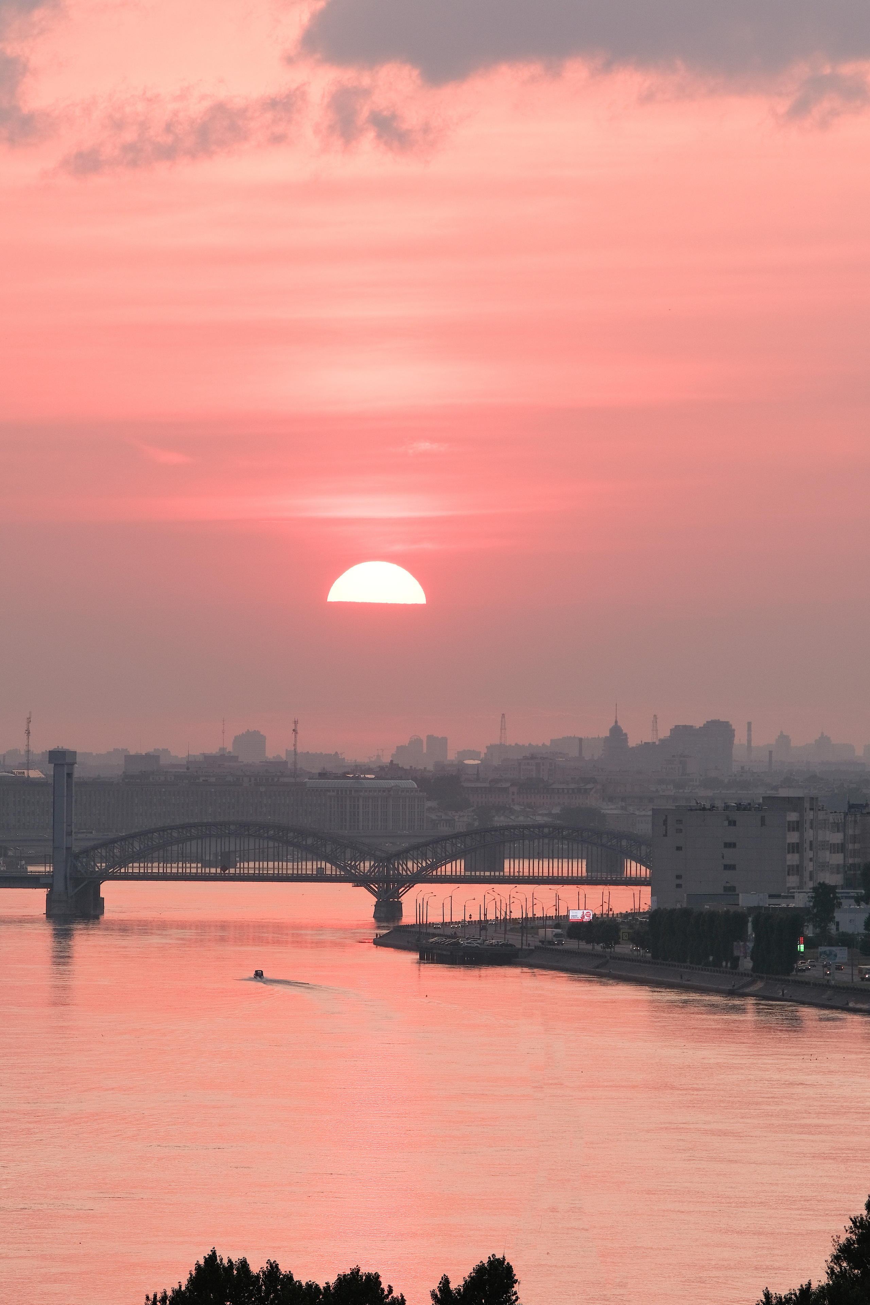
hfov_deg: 4.6
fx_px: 10874
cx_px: 435
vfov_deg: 6.9
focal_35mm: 300
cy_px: 652
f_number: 8
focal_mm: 200
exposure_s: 1/100
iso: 160
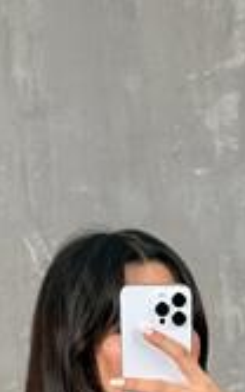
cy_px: 763
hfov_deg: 9.1
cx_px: 183
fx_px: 1536
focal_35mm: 144
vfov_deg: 12.8
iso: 200
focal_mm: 6.76
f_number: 1.78
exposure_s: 1/81
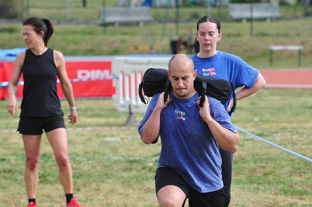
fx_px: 2460
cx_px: 165
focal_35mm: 284
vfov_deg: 4.8
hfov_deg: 7.3
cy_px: 145
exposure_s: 1/400
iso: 320
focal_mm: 200
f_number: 7.1
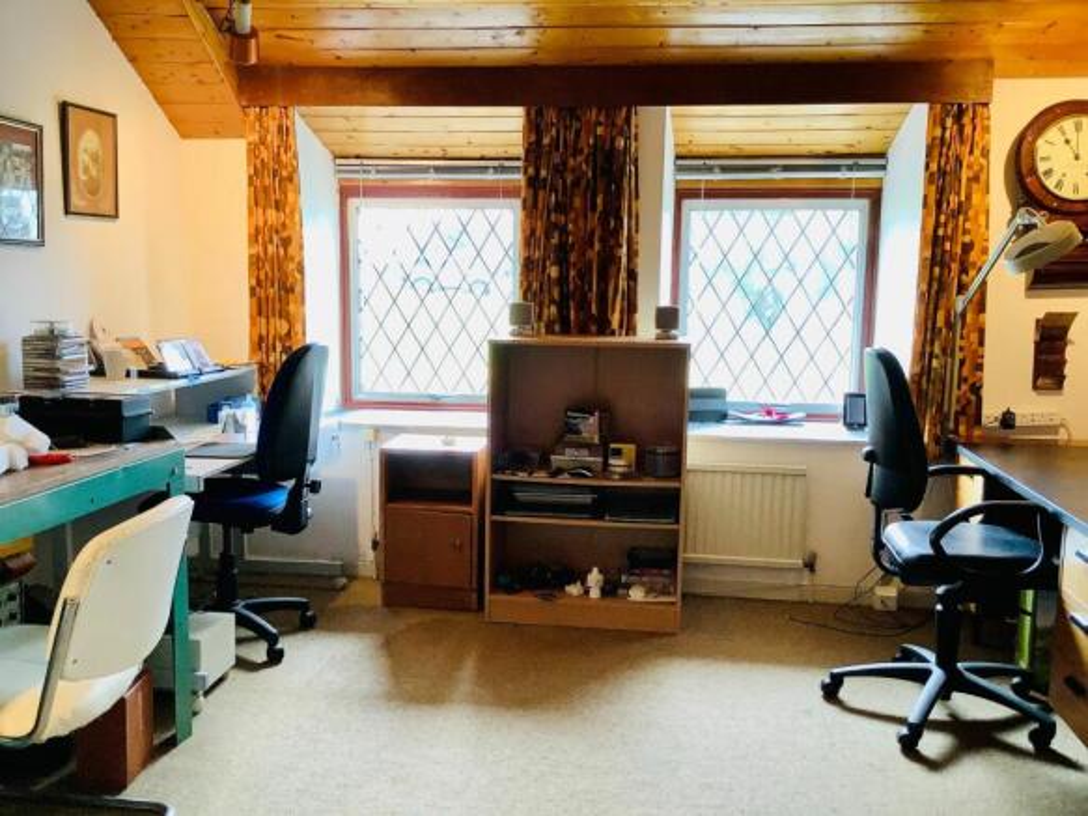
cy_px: 408
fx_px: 974
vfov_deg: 45.4
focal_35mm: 31
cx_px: 544
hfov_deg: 58.4
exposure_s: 1/50
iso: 80
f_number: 2.4
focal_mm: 3.3
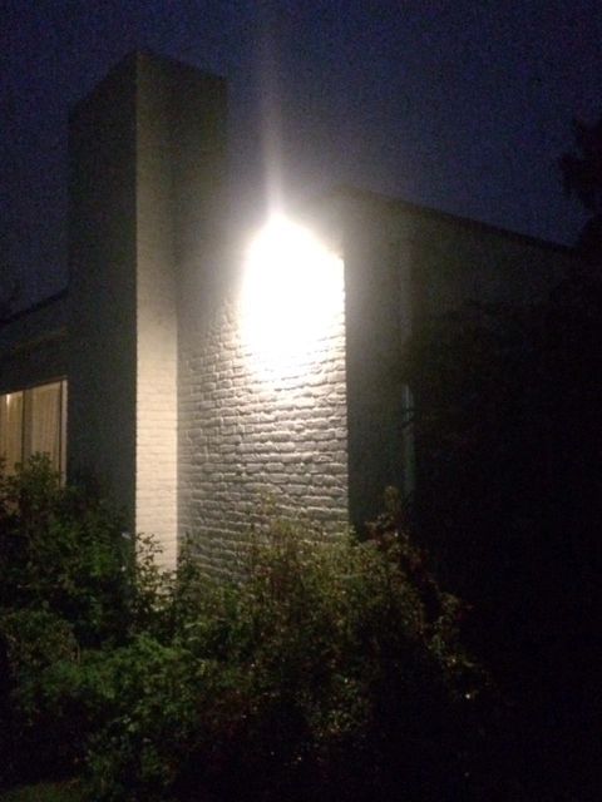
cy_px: 401
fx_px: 672
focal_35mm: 29
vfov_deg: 61.7
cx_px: 301
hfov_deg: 48.2
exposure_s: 1/17
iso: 2000
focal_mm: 4.15
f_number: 2.2
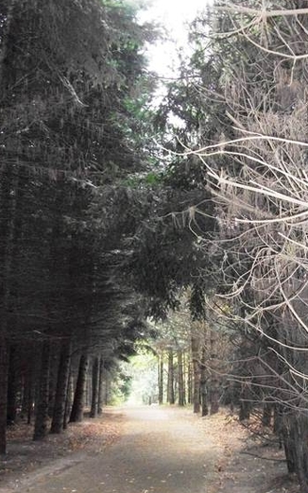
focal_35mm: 39
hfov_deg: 32.7
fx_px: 524
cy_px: 275
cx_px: 177
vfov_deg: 50.3
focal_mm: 5.7
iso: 640
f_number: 2.9
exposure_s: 1/60
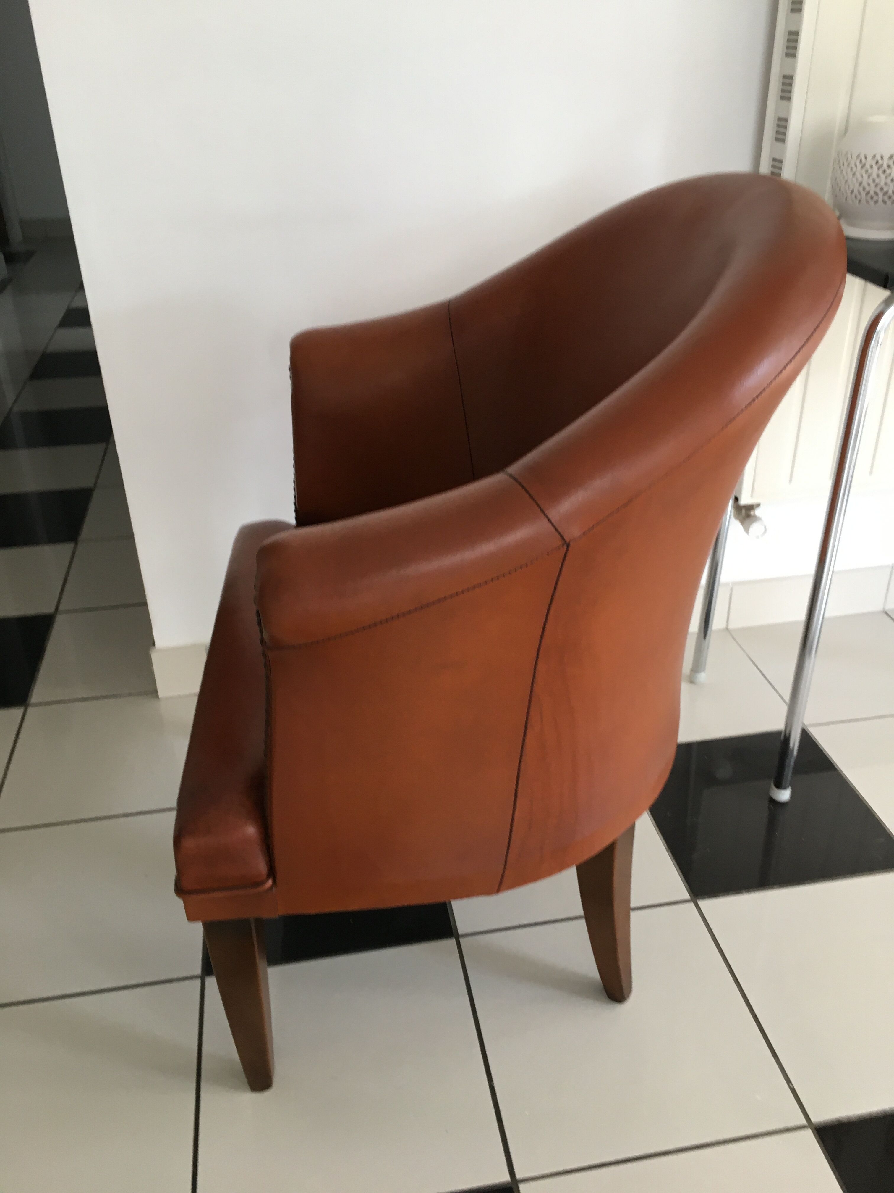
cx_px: 447
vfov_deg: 61.7
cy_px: 596
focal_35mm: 29
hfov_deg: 48.2
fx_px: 999
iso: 80
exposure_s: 1/33
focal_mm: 4.15
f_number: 2.2
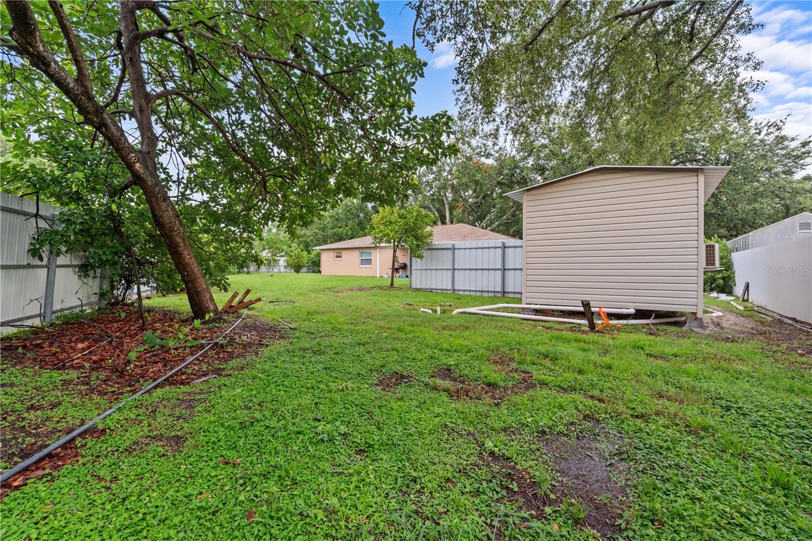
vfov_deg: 73.7
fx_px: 361
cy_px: 270
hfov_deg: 96.7
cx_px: 406
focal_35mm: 16
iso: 200
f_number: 8
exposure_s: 1
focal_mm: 16
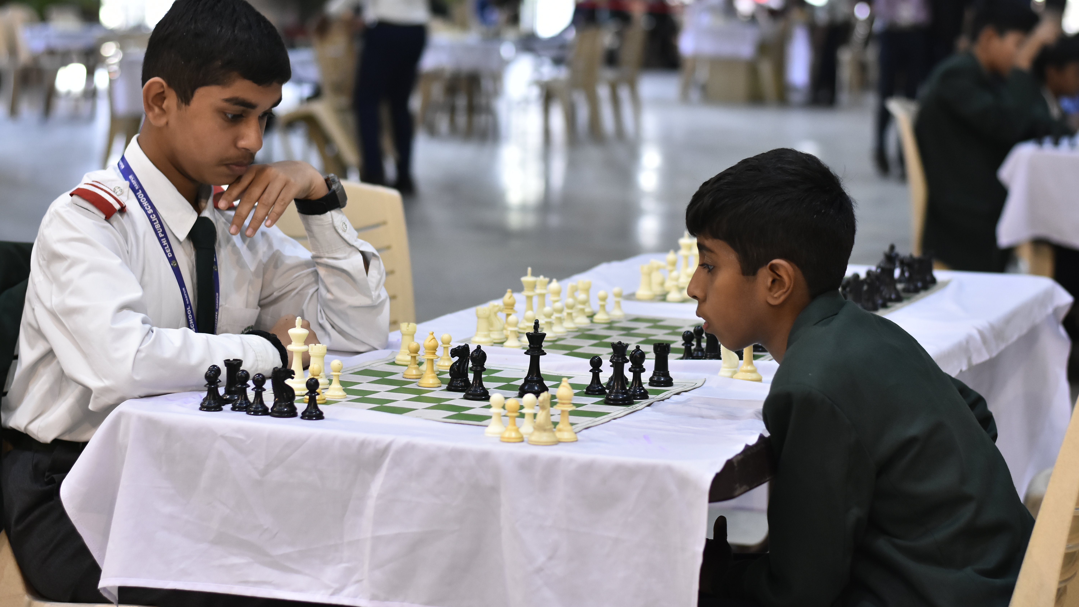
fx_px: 2260
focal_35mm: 79
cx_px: 542
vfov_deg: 15.3
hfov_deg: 26.9
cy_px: 269
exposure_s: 1/200
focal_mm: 50
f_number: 2.5
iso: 1250
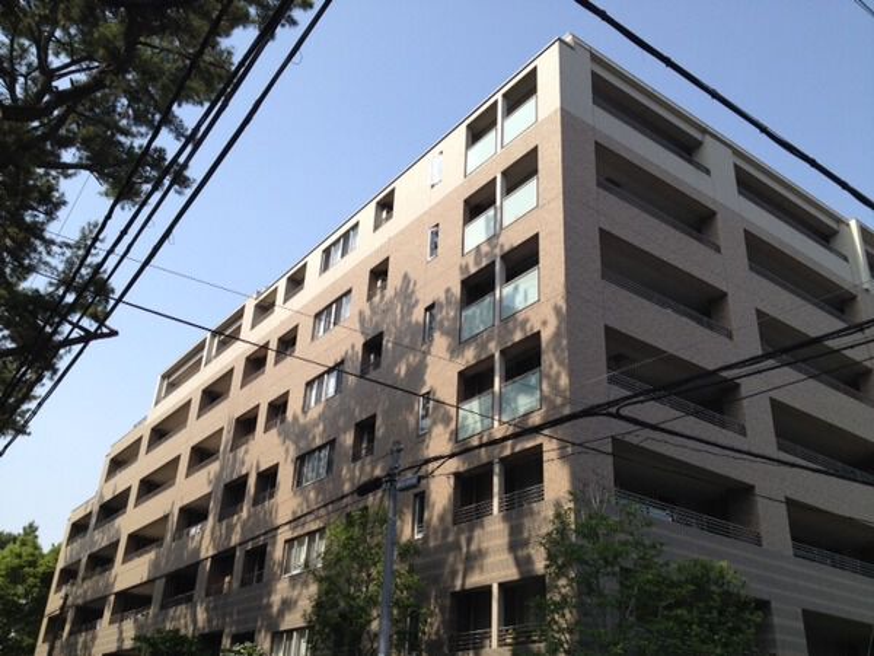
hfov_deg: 52.6
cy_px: 328
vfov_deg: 40.7
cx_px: 437
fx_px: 884
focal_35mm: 35
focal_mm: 4.28
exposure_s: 1/1227
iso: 50
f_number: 2.4
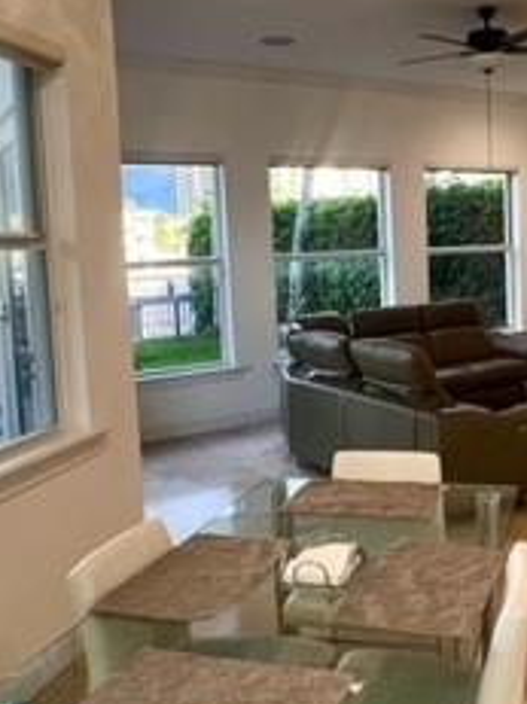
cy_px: 311
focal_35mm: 36
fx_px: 731
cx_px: 387
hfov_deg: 38.7
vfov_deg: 51.3
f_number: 1.8
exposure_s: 1/120
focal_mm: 1.57
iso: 200
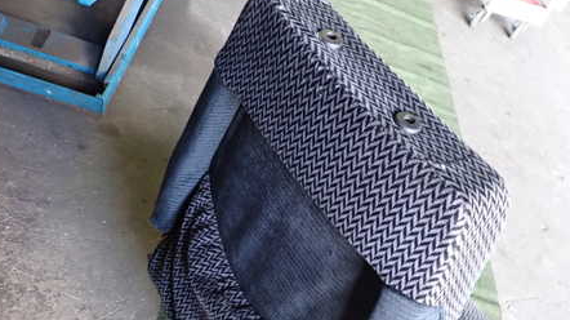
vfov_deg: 31.4
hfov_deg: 54.0
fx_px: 559
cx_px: 307
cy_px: 240
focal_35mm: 37
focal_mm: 4.5
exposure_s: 1/30
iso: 320
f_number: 2
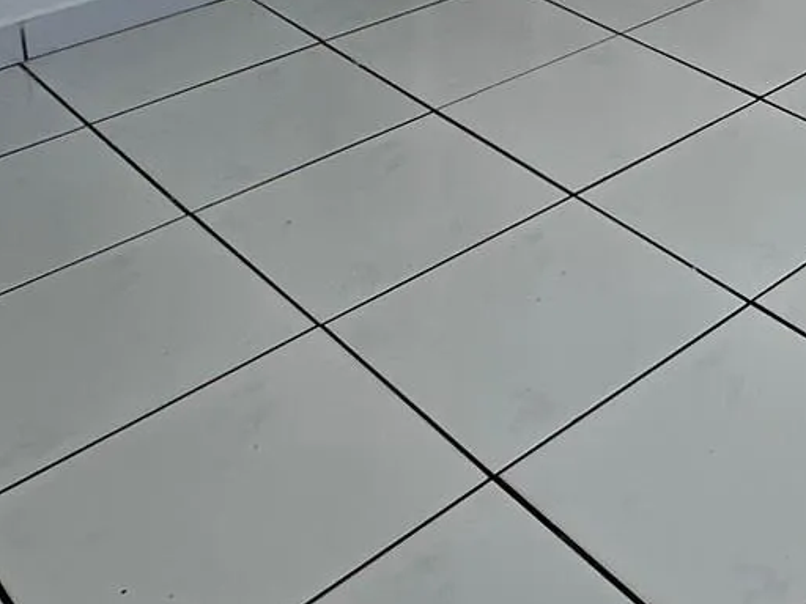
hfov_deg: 29.7
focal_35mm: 56
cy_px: -310
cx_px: 956
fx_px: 1304
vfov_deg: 21.7
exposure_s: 1/99
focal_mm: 2.22
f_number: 2.2
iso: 40
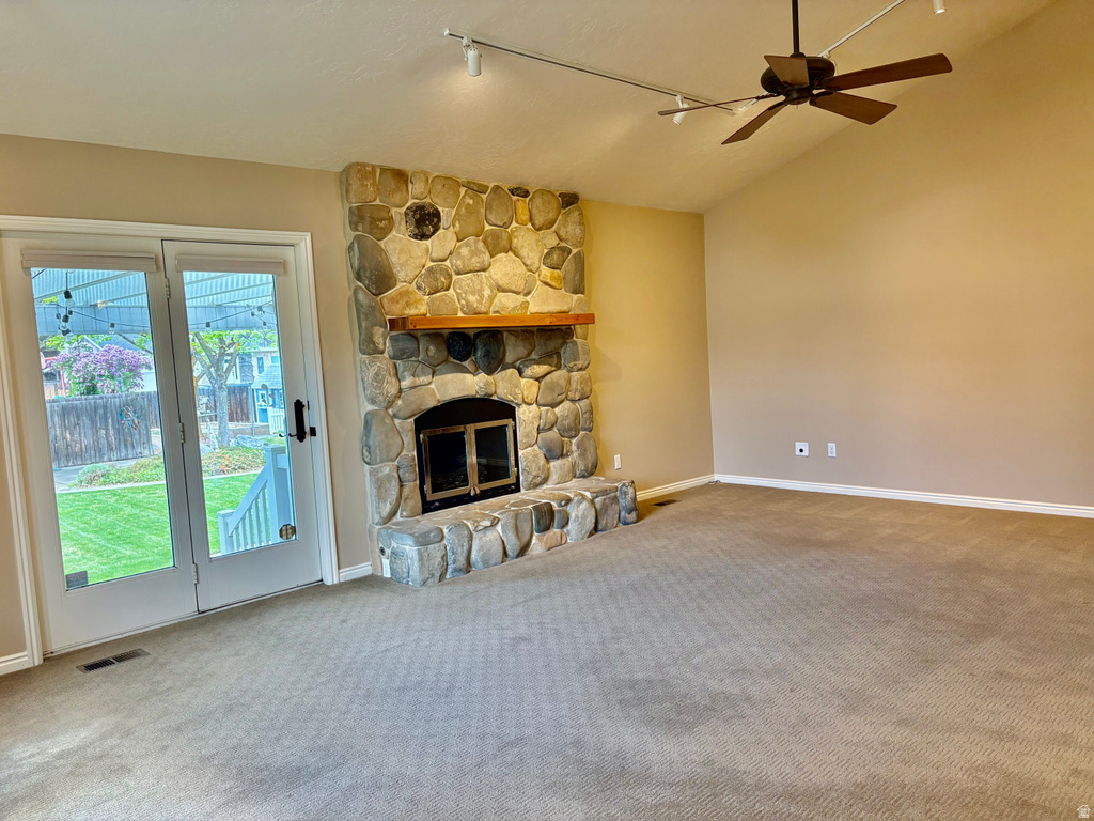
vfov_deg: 53.1
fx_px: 822
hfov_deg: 67.3
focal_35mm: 26
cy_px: 410
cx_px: 547
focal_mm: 5.96
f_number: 1.6
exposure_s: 1/149
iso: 125
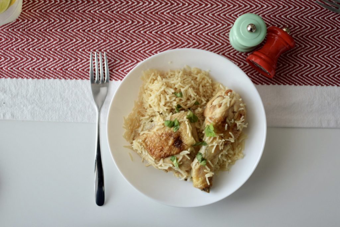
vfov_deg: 25.8
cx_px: 170
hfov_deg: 37.8
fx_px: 496
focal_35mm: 52
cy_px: 114
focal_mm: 35
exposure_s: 1/125
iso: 100
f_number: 1.8
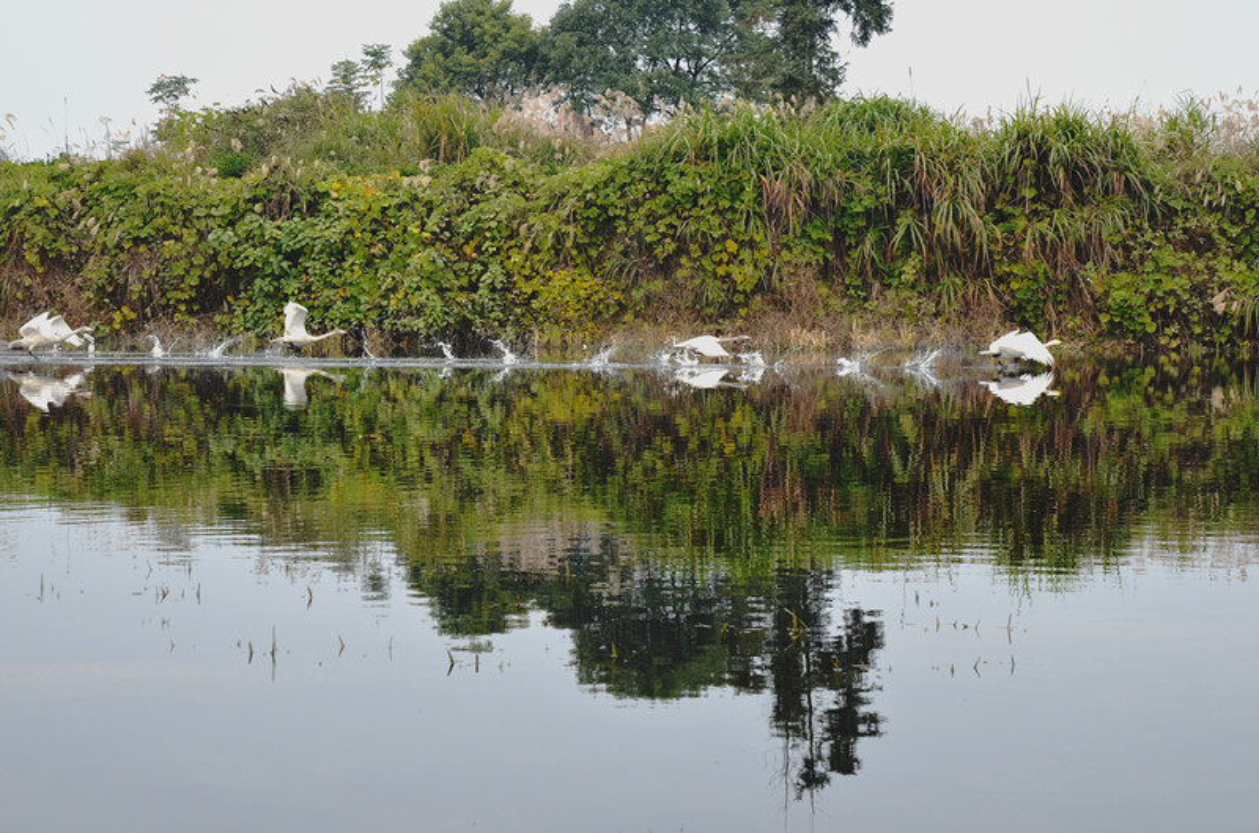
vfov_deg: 16.2
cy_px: 416
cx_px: 630
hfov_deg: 24.3
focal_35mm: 84
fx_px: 2930
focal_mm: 56
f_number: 8
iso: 200
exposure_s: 1/250
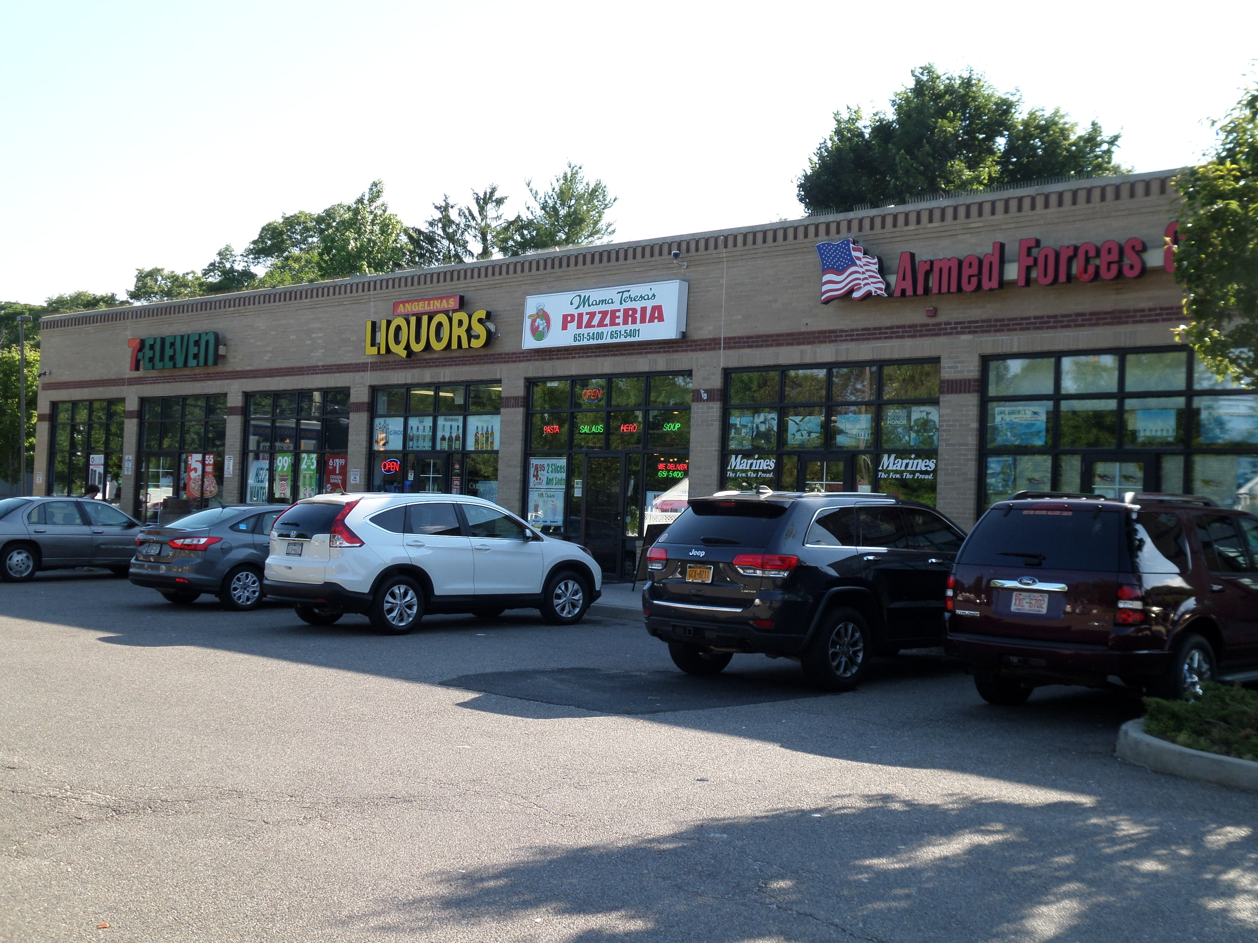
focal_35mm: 42
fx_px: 1526
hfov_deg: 44.8
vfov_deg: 34.3
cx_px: 629
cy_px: 472
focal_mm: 7.6
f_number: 3.9
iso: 80
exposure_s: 1/250
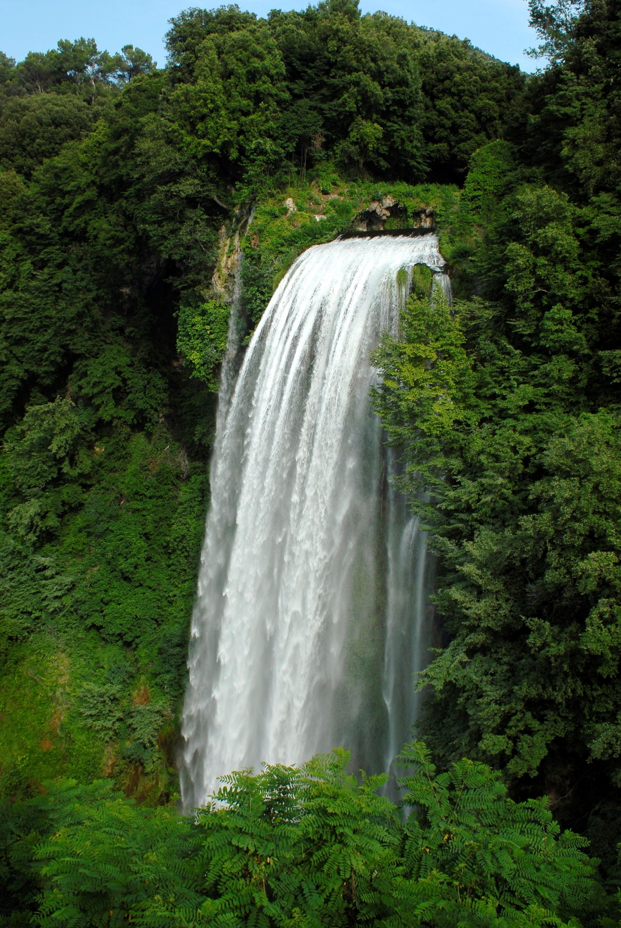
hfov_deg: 32.0
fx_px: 1084
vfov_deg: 46.4
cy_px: 464
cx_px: 310
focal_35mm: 42
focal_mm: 28
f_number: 5.6
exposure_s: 1/125
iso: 100
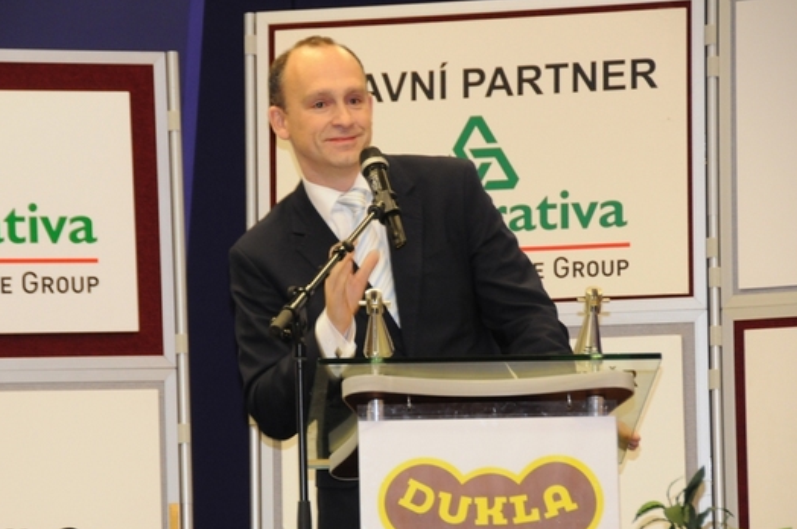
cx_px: 345
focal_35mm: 205
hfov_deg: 10.0
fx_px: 4533
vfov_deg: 6.7
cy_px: 314
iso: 1000
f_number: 5.3
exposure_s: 1/60
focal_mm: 112
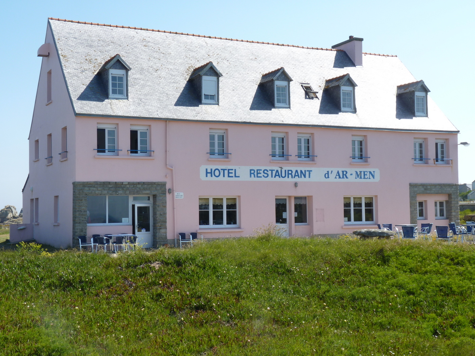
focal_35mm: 52
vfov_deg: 28.0
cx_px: 238
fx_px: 714
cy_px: 178
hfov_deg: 36.8
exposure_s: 1/200
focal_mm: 9.2
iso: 80
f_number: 5.6
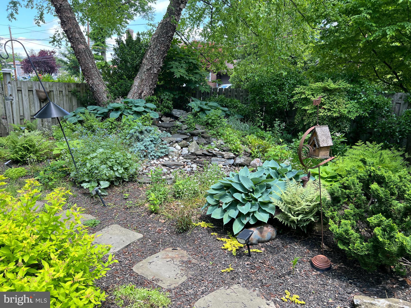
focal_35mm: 26
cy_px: 154
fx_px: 309
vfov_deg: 53.1
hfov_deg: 67.3
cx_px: 206
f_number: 1.5
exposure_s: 1/383
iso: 50
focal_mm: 5.7
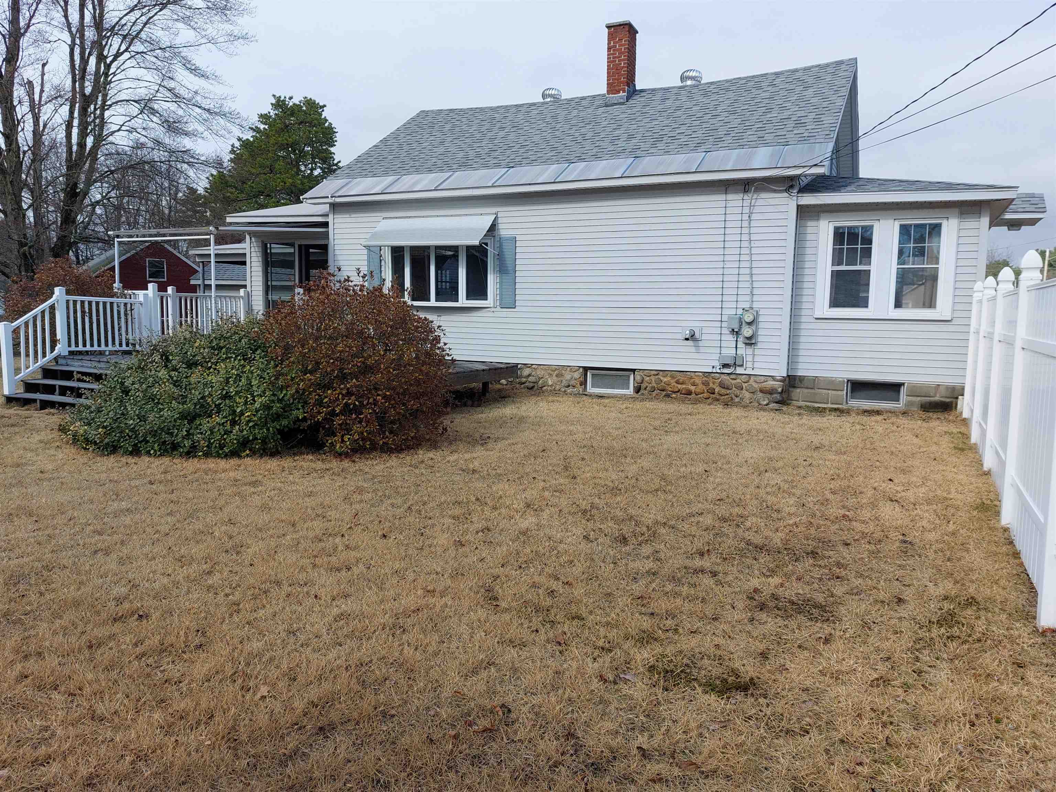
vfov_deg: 56.8
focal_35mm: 24
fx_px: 732
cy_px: 396
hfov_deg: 71.6
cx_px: 528
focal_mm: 5.23
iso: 25
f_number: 1.8
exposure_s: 1/855
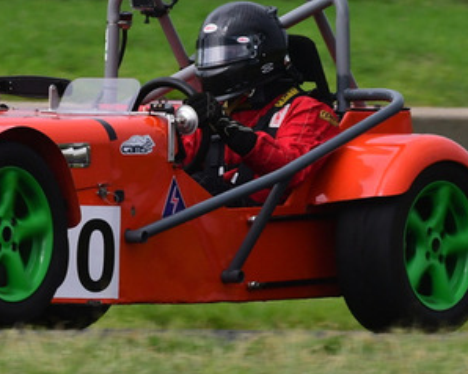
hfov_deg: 2.0
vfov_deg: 1.6
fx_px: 13620
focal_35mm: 984
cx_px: -66
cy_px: 61
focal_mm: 260
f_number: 11
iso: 800
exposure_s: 1/640
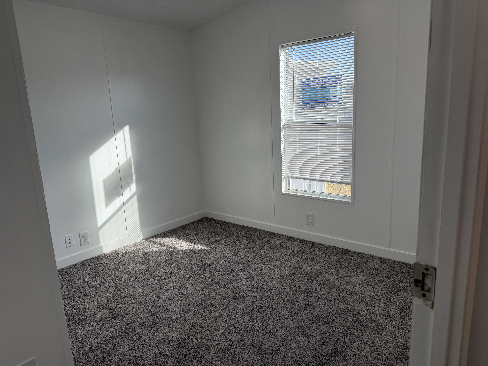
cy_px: 183
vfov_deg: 56.8
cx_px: 244
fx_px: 338
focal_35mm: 24
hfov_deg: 71.6
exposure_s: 1/627
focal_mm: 6.76
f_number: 1.78
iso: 80
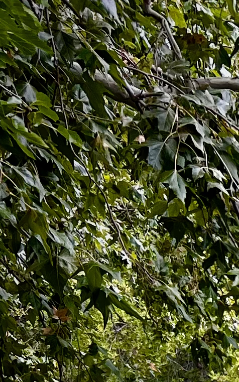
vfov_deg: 13.0
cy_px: 684
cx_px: 904
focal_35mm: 146
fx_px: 1521
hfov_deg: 7.1
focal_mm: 5.7
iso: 50
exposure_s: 1/175
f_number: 1.5
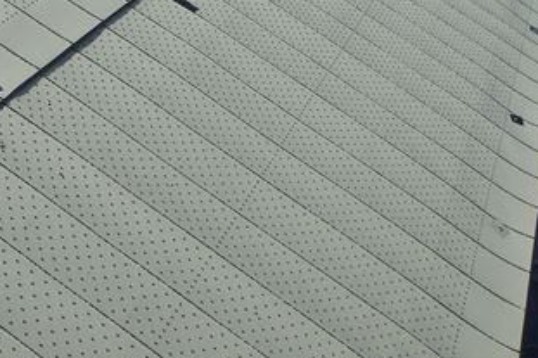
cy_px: -45
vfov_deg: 21.3
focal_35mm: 60
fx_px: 896
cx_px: 244
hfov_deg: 33.4
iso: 125
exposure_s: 1/320
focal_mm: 5
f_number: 11
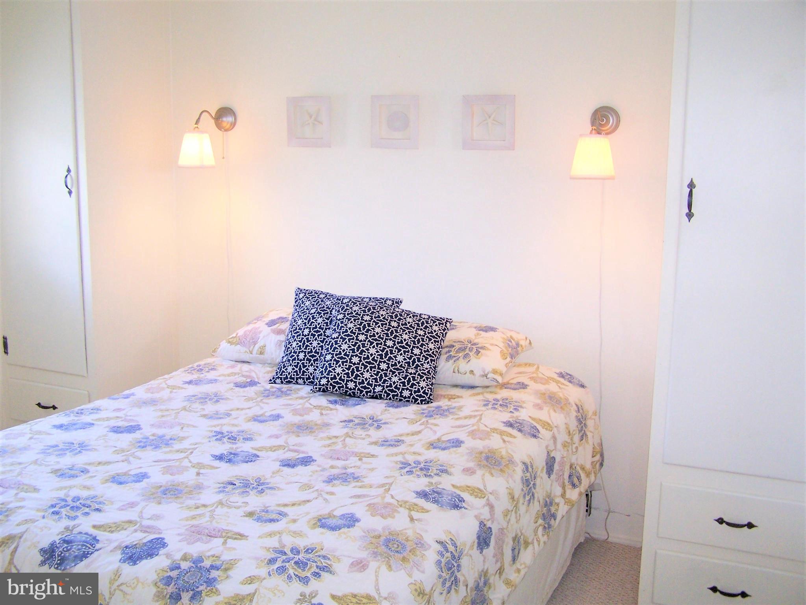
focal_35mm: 38
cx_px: 403
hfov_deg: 49.0
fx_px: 885
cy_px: 302
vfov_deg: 37.7
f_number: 2.8
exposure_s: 1/60
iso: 140
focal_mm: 6.3
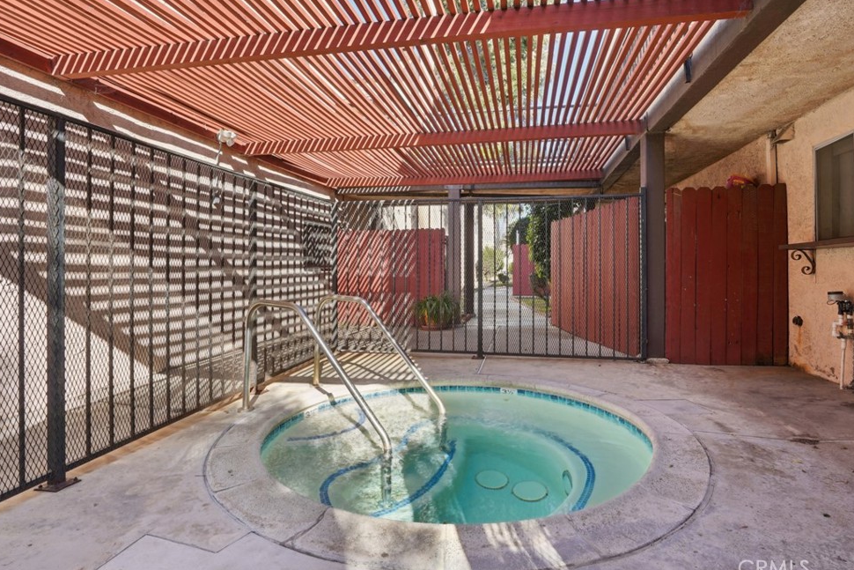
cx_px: 439
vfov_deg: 64.6
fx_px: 451
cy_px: 280
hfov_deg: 86.9
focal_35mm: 19
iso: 400
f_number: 8
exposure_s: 1/200
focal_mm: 18
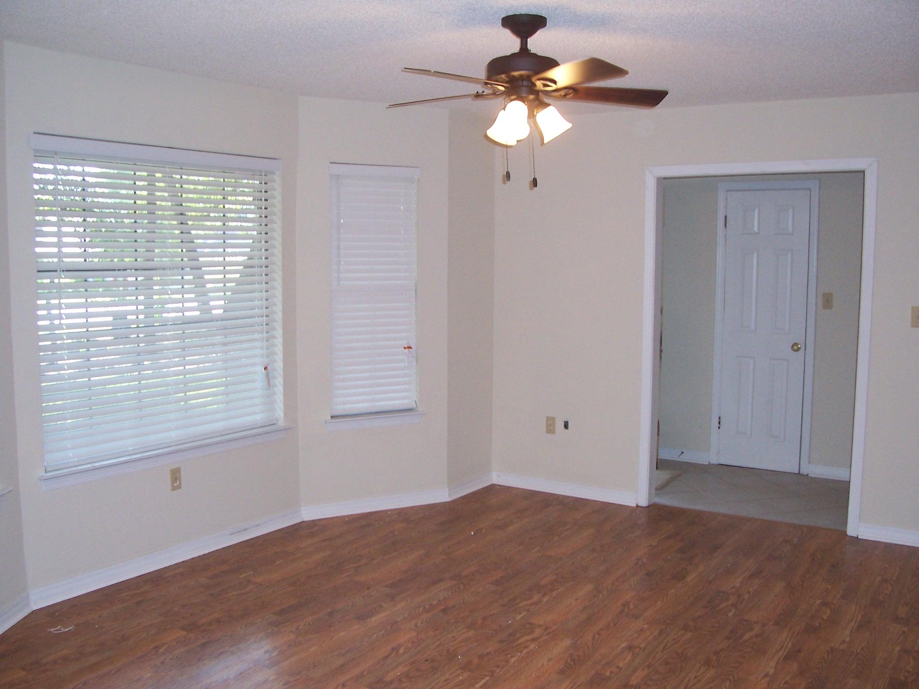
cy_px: 344
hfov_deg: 54.0
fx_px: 903
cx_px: 460
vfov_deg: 41.8
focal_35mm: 34
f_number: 2.7
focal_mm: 5.6
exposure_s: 1/60
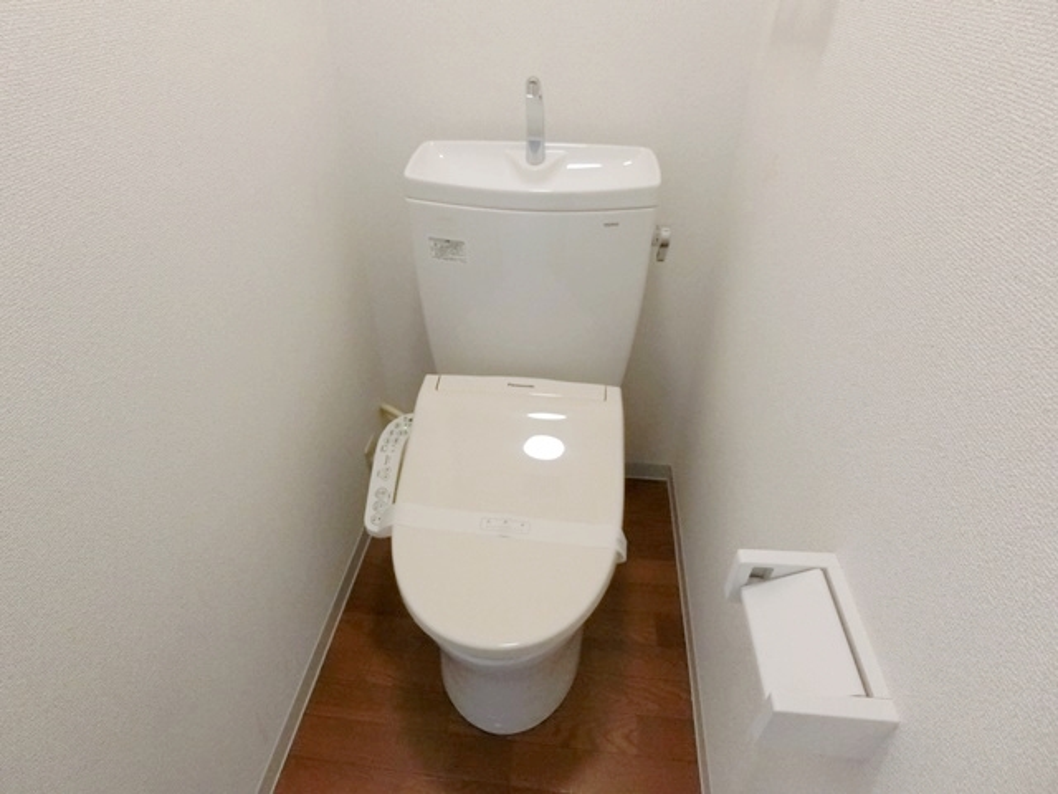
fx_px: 581
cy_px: 397
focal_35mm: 19
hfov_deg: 84.7
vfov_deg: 68.7
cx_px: 529
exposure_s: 1/320
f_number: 2.7
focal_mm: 4.06
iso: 1600
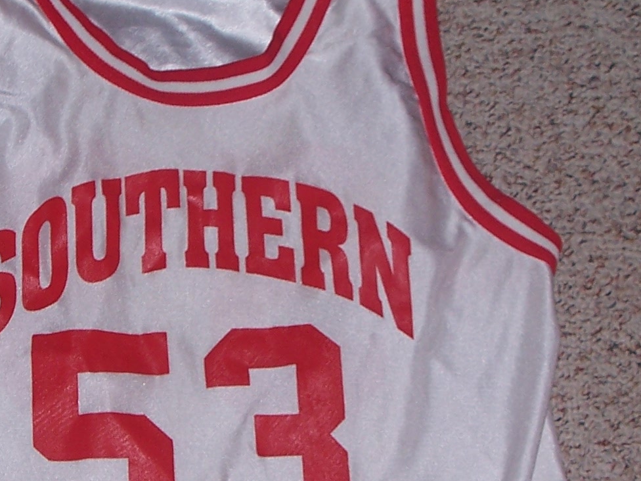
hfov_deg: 16.7
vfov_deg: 12.4
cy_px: 459
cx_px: 226
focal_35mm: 118
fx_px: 2185
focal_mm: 8.6
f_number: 3.4
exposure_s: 1/60
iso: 80
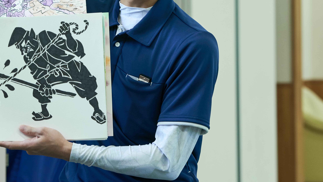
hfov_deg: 11.8
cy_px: 50
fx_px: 1559
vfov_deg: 6.7
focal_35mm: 182
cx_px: 144
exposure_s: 1/160
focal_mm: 117
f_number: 5.6
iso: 1250
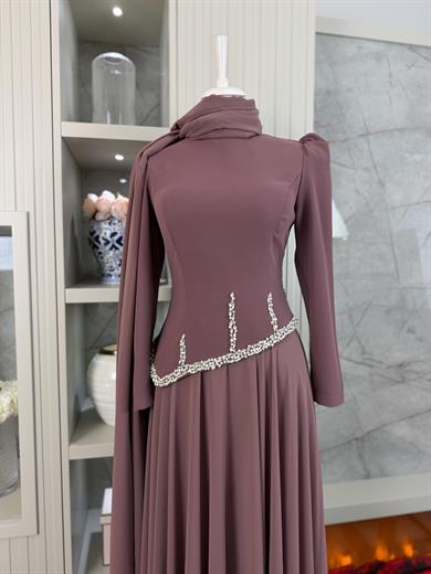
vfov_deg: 71.6
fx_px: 398
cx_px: 216
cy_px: 287
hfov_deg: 56.8
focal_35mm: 24
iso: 64
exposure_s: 1/100
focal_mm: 6.76
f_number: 1.78
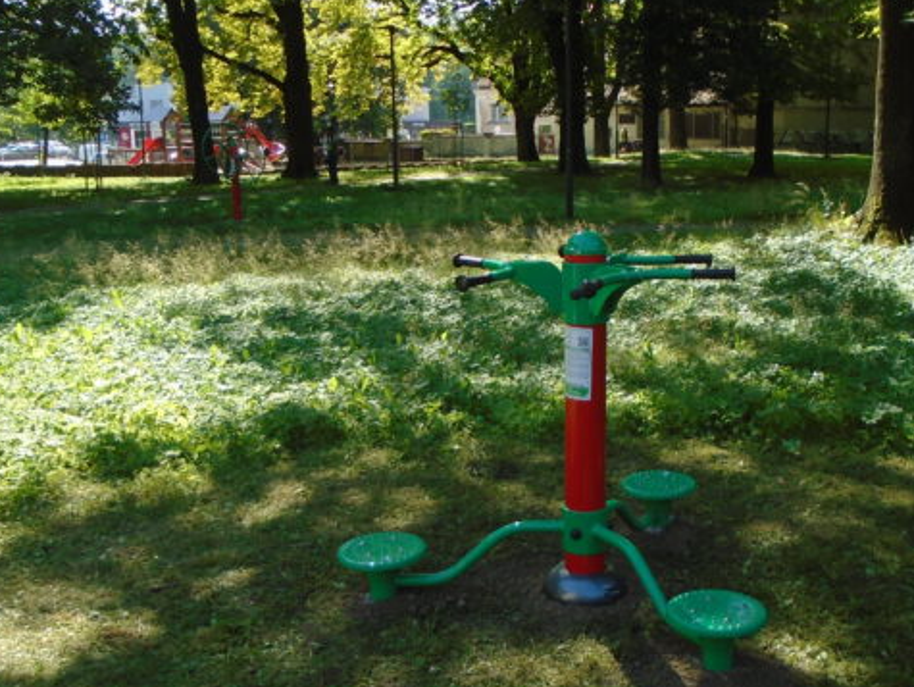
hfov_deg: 44.3
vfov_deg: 34.4
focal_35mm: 42
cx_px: 589
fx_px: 1110
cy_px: 316
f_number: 3.2
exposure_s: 1/250
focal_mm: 4.6
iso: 100
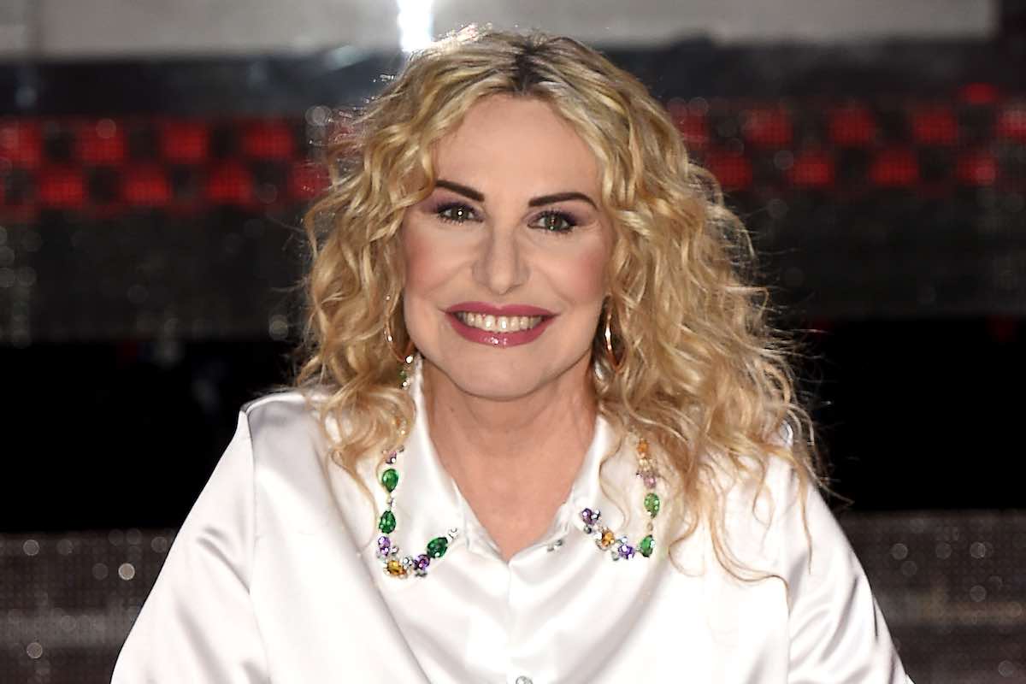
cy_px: 342
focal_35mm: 160
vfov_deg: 8.6
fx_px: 4560
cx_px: 513
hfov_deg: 12.8
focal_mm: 160
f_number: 8
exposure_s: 1/250
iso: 1250
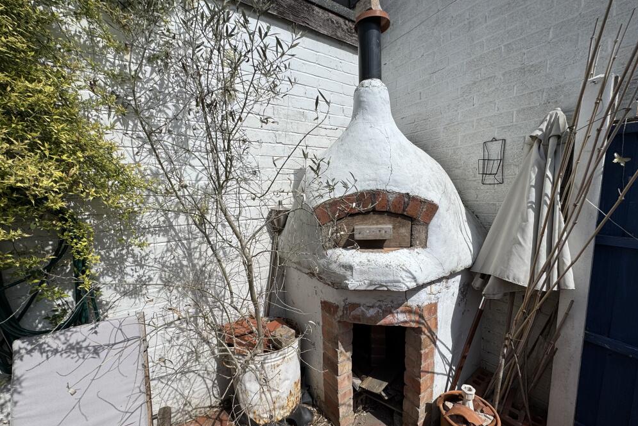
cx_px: 328
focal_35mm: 15
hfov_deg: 100.4
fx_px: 266
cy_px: 225
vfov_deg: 77.3
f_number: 2.2
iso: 32
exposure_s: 1/3717
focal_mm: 2.22
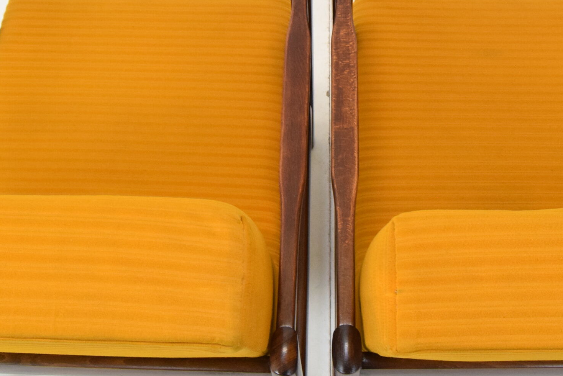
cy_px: 91
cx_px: 327
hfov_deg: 36.1
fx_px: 861
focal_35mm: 55
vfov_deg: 24.4
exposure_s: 1/100
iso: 1600
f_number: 8
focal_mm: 18
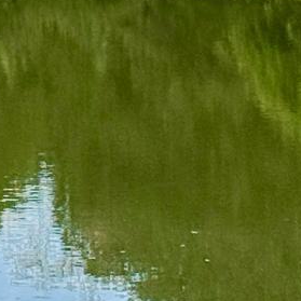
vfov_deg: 5.6
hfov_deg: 5.4
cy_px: -146
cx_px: -549
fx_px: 3060
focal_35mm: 311
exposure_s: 1/2976
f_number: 1.78
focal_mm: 6.76
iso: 100
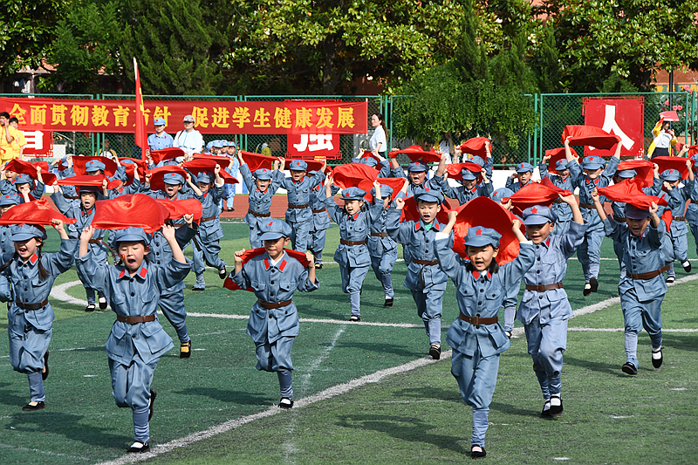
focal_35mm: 157
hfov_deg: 13.1
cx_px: 349
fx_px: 3043
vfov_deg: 8.7
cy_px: 232
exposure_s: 1/500
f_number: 9
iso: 250
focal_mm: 105
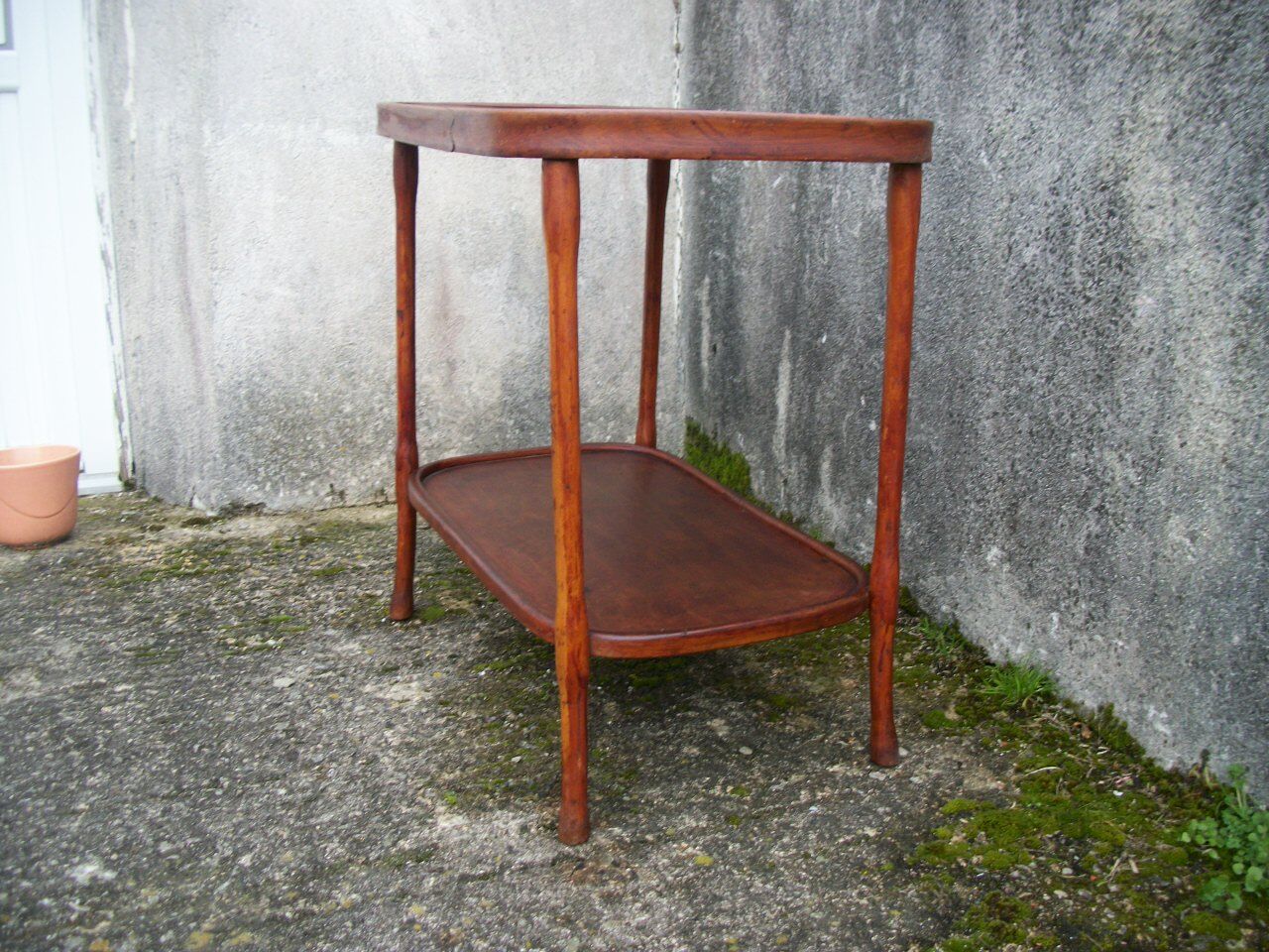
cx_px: 634
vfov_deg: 44.2
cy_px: 476
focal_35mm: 32
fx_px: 1173
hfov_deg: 56.8
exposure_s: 1/40
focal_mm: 5.7
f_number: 2.9
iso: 80
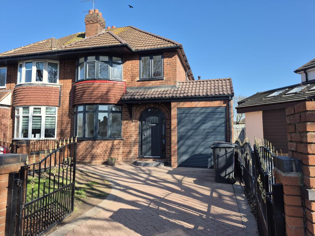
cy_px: 118
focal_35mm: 23
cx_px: 158
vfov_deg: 58.9
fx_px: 209
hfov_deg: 73.9
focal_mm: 5.4
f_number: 1.8
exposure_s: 1/742
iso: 25
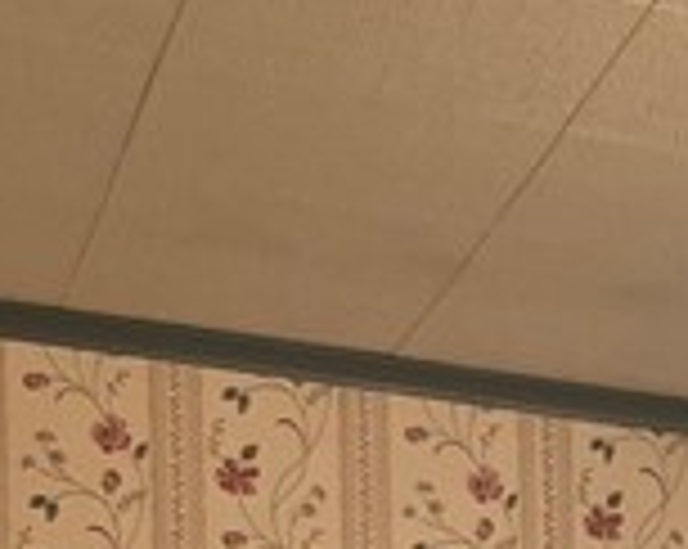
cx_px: 1857
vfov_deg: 7.9
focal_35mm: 170
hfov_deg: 9.6
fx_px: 3457
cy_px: 1606
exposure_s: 1/60
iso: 64
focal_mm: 5.1
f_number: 1.6
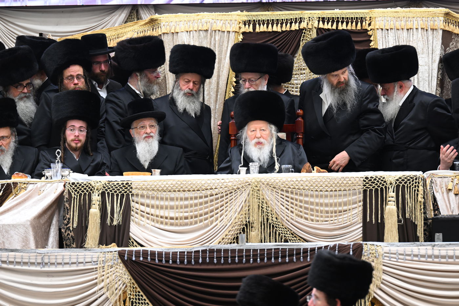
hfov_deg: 10.3
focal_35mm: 200
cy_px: 153
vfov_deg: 6.9
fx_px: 2550
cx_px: 230
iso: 1600
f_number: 5
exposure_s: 1/160
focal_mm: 200
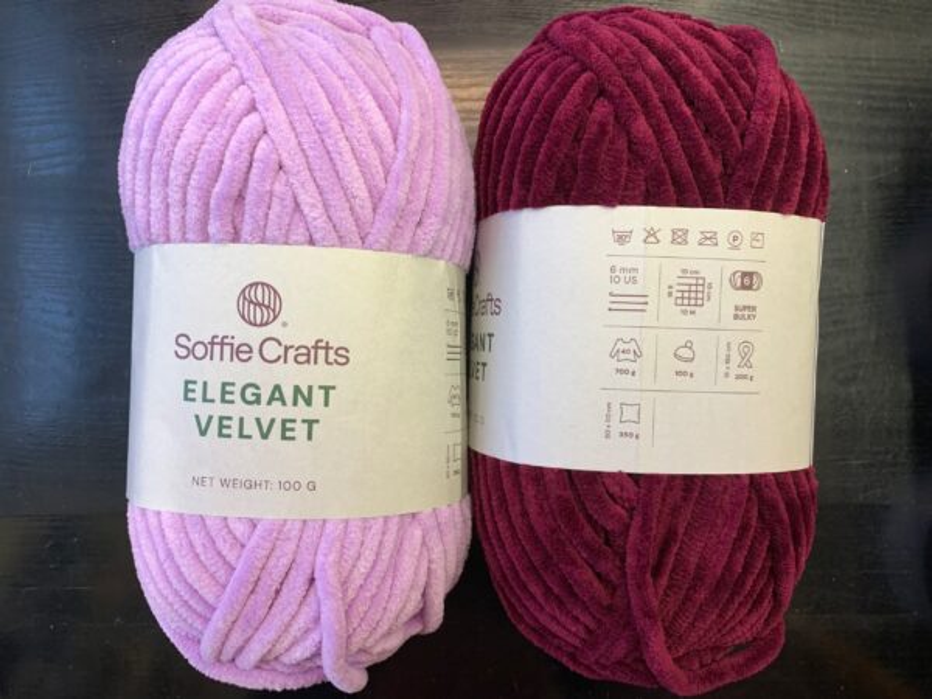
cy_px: 350
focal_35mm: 26
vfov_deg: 53.1
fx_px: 700
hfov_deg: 67.3
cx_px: 466
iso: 64
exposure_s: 1/100
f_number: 1.8
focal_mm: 4.25
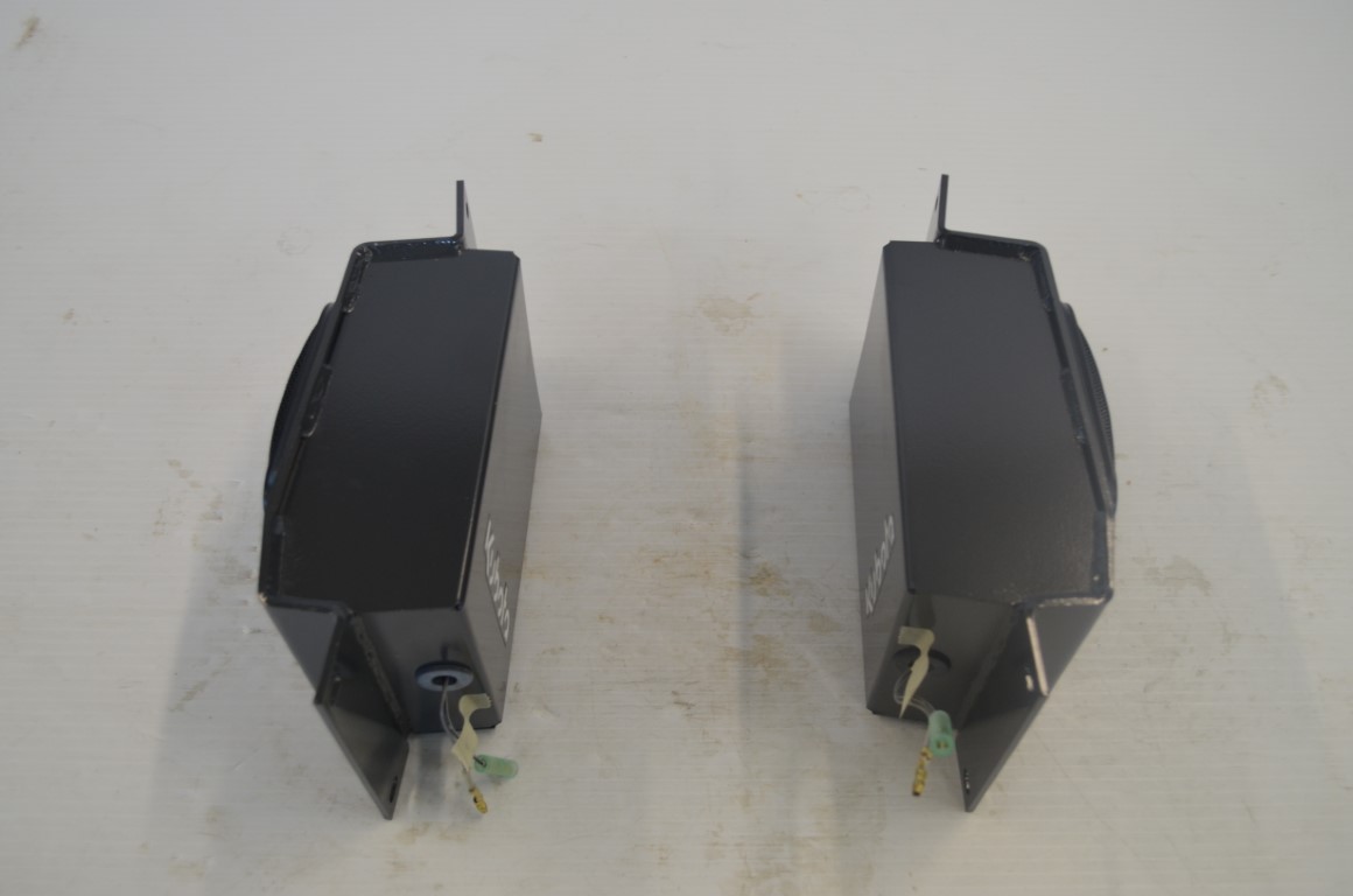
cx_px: 676
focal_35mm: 36
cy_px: 448
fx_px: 1350
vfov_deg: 36.7
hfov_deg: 53.2
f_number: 5
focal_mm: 24
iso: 400
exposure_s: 1/100
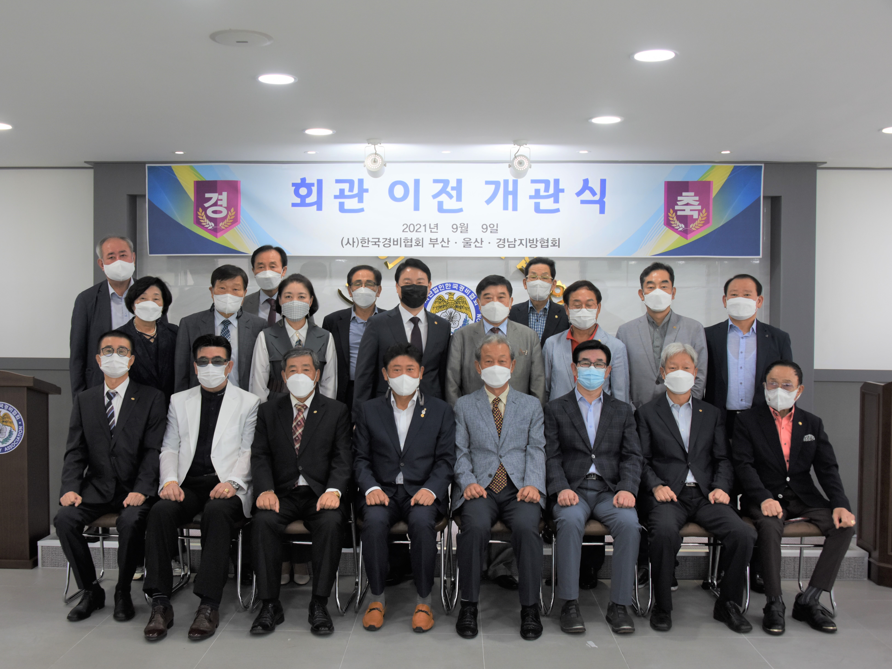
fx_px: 979
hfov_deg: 48.9
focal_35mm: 38
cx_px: 414
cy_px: 335
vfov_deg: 37.7
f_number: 6.3
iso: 800
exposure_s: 1/160
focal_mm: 35
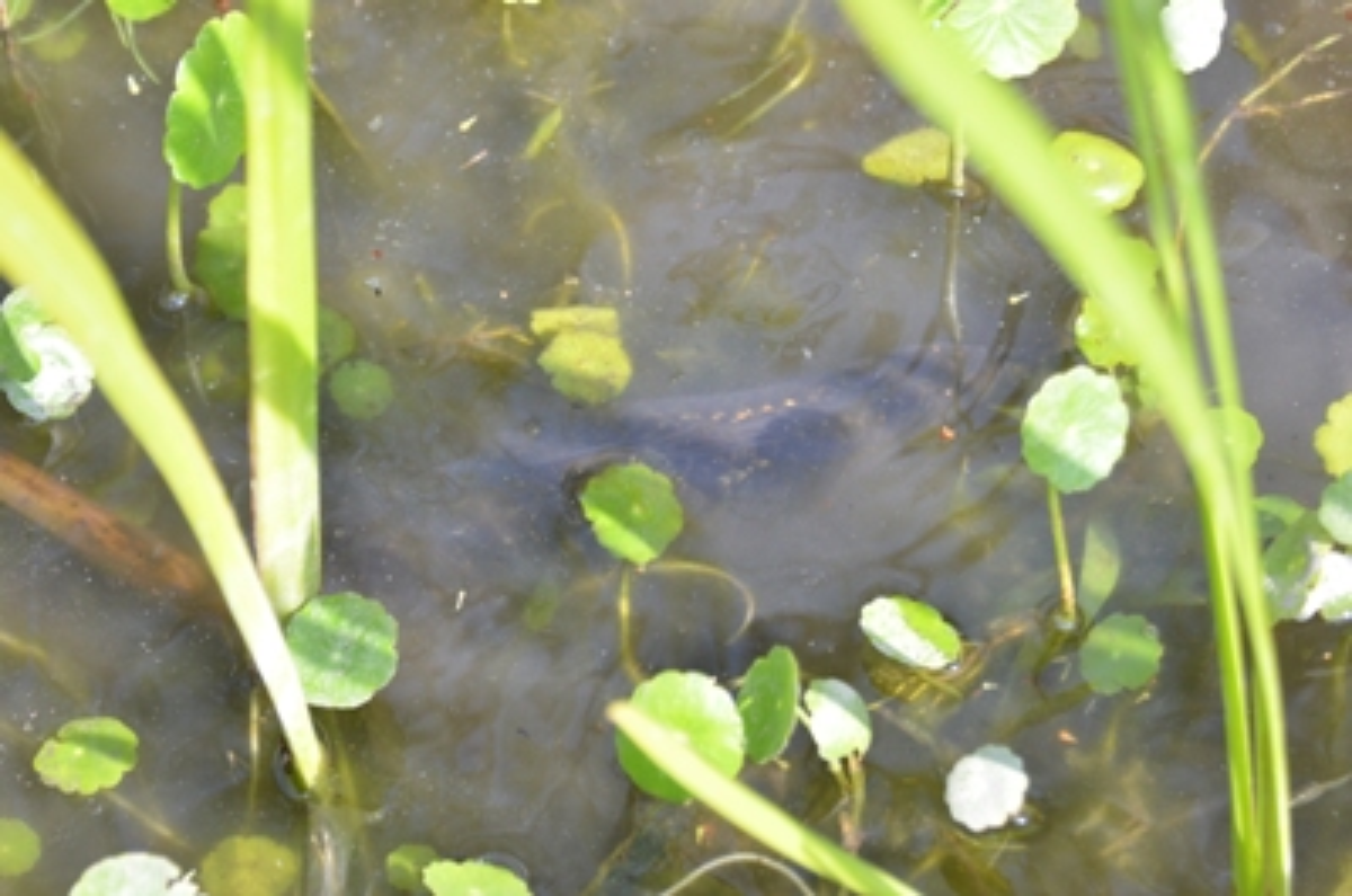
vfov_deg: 9.1
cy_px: 448
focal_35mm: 150
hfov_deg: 13.7
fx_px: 5622
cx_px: 676
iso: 800
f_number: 5.6
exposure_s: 1/640
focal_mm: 100
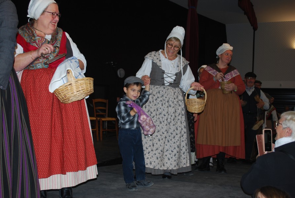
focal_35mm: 45
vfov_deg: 30.0
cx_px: 148
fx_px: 370
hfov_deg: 43.5
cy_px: 99
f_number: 4.8
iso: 200
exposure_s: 1/60
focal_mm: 30
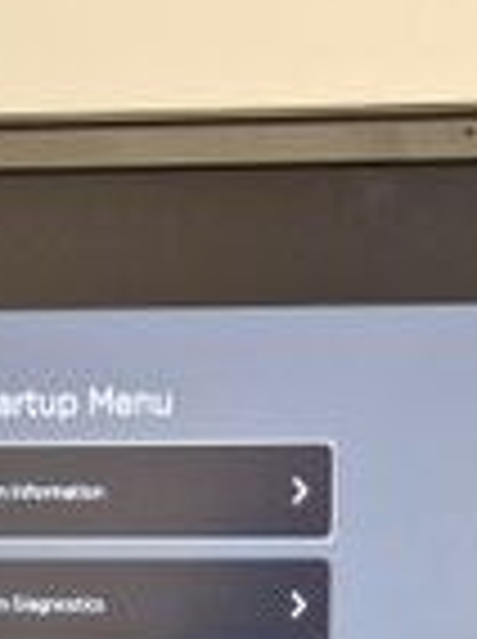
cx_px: 212
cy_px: 837
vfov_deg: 25.6
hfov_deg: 22.5
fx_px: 1198
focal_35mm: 65
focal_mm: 5.4
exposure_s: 1/100
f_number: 1.8
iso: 50
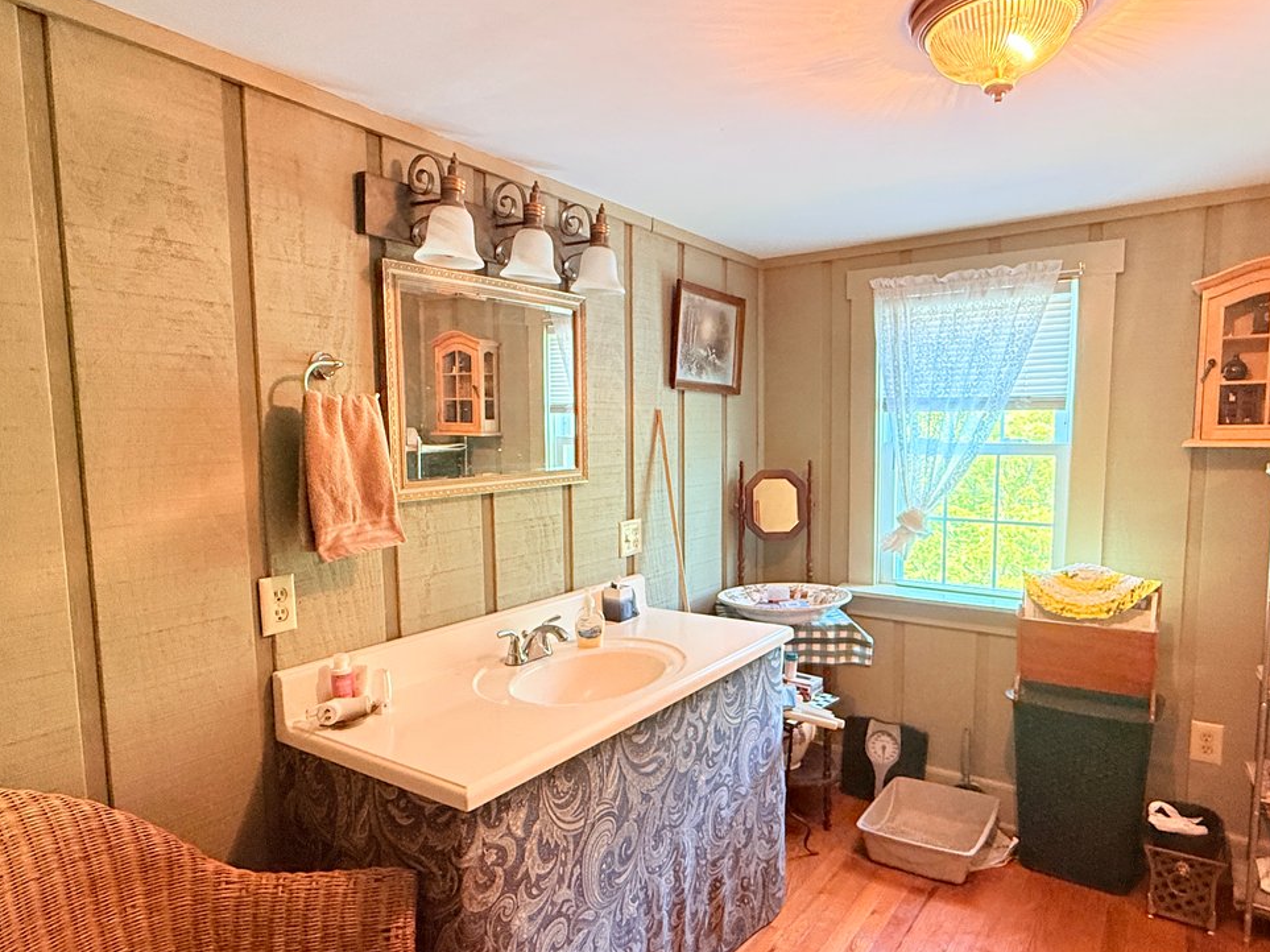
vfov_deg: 61.0
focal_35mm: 22
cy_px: 510
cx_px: 669
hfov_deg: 76.3
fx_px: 807
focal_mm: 2.22
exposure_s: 1/60
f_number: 2.2
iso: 400
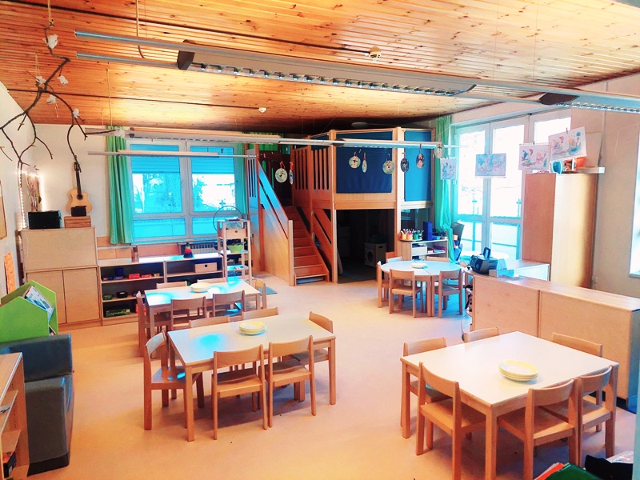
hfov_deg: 71.6
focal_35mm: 24
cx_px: 320
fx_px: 444
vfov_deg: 56.8
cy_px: 240
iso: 250
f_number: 1.8
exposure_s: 1/100
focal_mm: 5.23
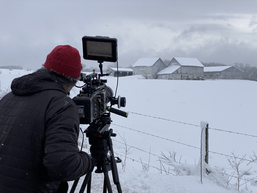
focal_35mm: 52
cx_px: 128
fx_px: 386
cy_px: 96
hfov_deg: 36.8
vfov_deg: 28.0
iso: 20
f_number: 2
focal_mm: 6
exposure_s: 1/1546
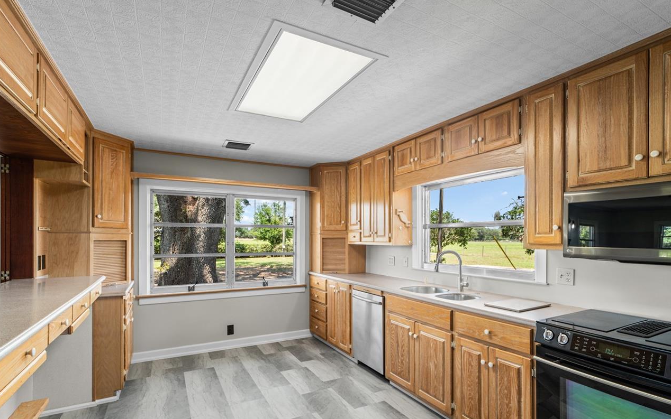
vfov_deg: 64.8
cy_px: 237
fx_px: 329
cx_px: 341
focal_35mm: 18
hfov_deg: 91.1
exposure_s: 1/13
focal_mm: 14
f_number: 5.6
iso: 100
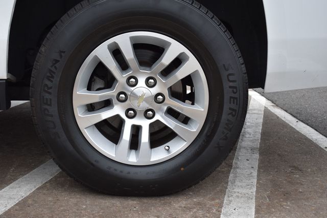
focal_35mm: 51
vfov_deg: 26.5
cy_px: 109
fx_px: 463
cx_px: 164
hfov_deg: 38.9
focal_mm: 34
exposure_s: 1/125
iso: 320
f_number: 5.6
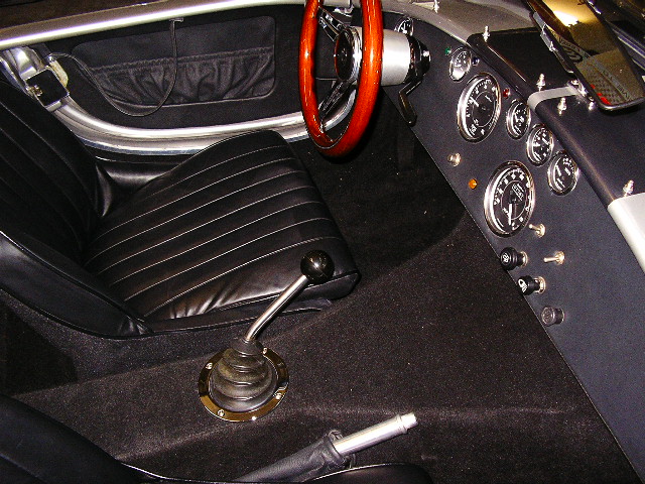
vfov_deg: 37.7
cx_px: 322
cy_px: 242
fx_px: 708
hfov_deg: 49.0
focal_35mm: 38
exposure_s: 1/60
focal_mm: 5.8
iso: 160
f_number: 2.9
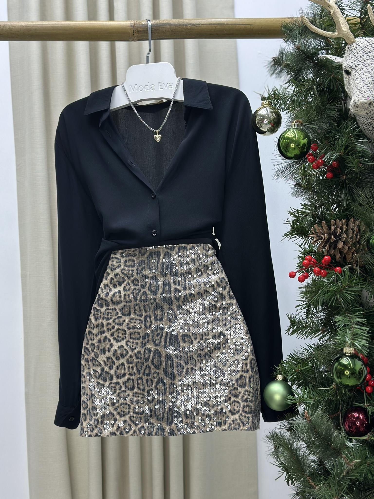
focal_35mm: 48
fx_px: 691
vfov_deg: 39.7
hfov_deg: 30.3
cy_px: 250
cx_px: 187
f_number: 1.78
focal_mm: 6.86
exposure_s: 1/100
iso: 100
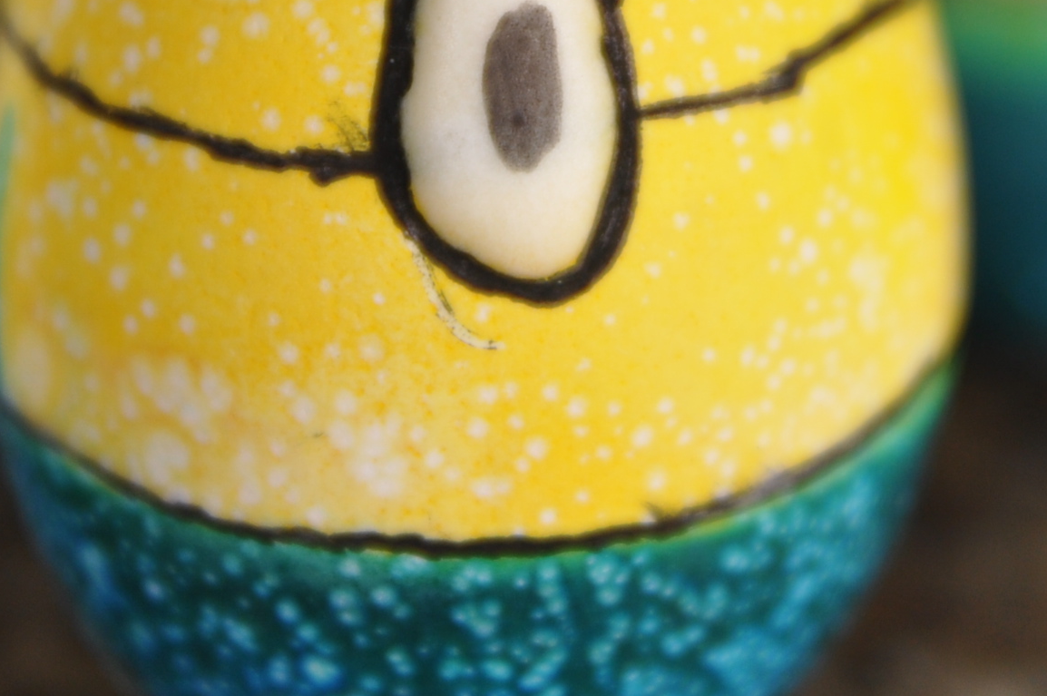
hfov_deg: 9.9
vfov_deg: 6.5
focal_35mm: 209
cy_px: -39
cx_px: 548
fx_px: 6072
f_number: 2.8
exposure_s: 1/100
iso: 200
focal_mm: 50
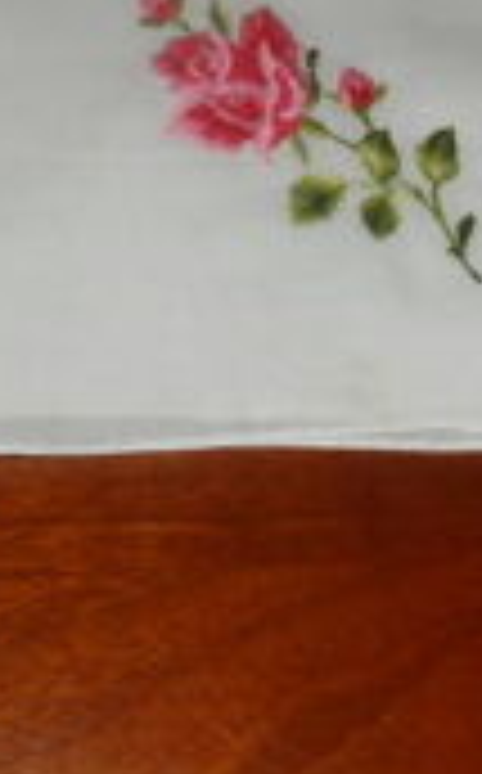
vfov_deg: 28.9
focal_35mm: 71
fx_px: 1497
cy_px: 302
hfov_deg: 17.3
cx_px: -131
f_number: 3
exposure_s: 1/30
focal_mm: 4.2
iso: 125
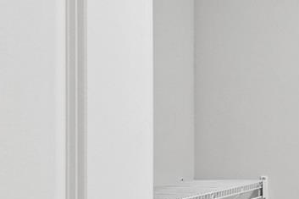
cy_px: 153
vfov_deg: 19.8
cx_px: 427
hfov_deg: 24.3
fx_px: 564
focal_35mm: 68
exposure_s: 1/20
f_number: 7.1
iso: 100
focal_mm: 10
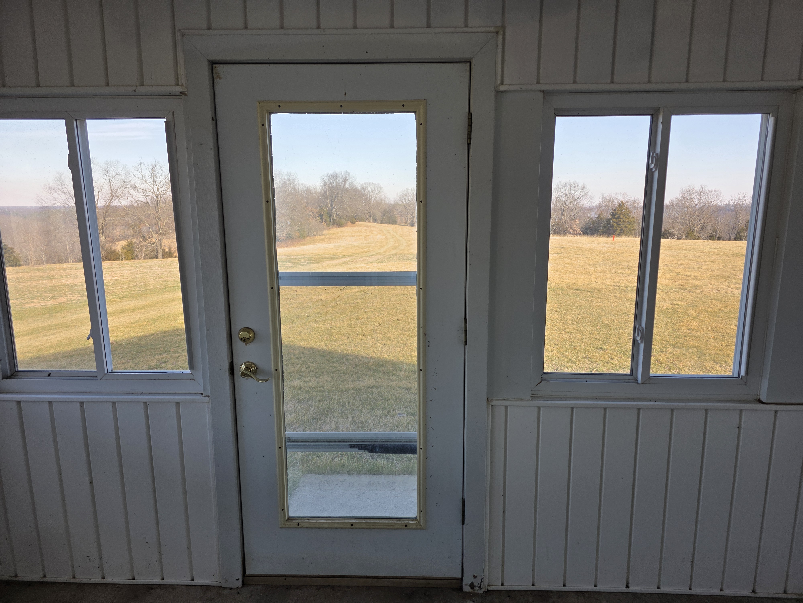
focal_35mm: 23
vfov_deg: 58.9
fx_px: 534
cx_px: 402
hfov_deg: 73.9
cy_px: 302
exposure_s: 1/1614
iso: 80
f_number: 1.7
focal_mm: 6.3
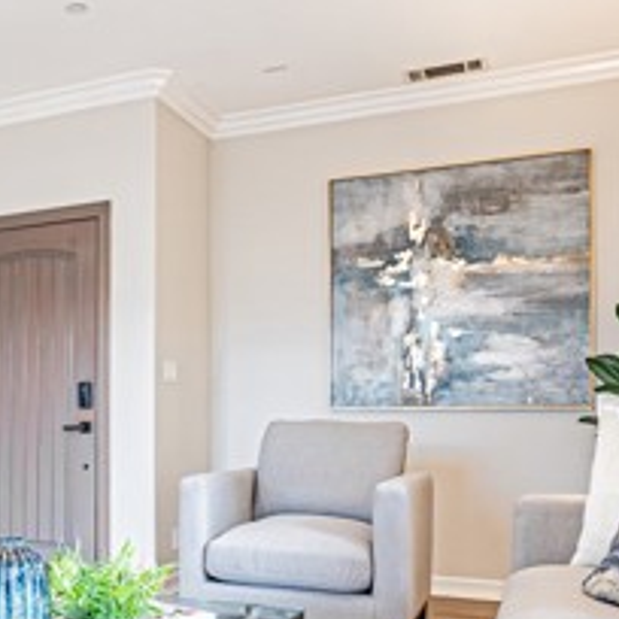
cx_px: 61
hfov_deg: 38.9
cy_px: 438
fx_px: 809
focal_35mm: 40
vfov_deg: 41.0
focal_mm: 10
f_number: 9
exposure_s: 1/40
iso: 125
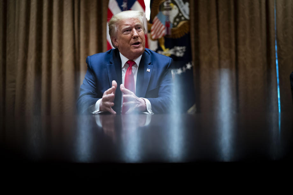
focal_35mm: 50
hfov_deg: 39.6
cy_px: 98
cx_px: 146
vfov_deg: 27.0
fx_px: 407
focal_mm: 50
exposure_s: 1/160
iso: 2000
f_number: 1.4
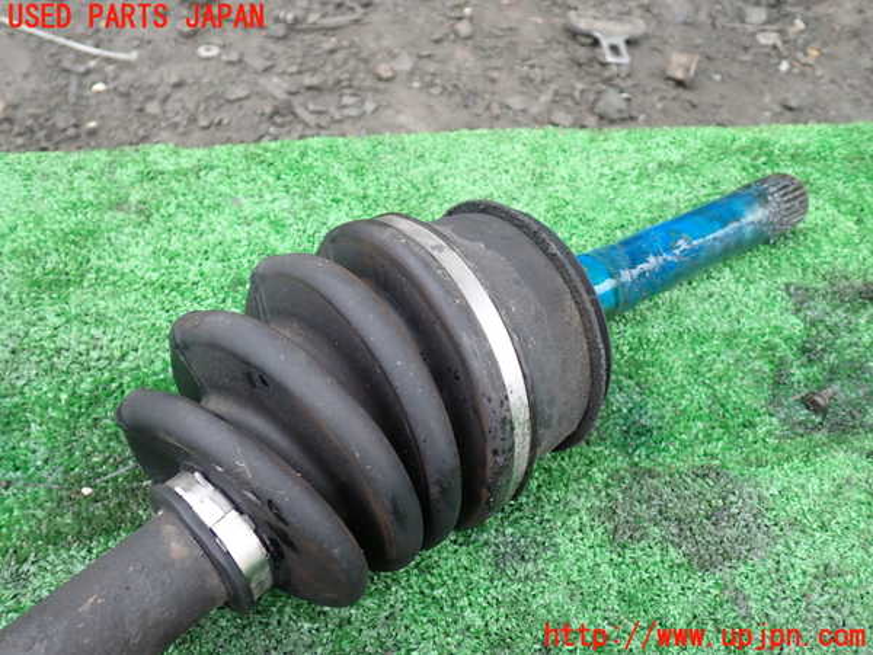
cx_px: 436
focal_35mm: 30
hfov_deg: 60.0
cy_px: 328
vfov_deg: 46.8
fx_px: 757
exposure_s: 1/80
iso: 100
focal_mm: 5.4
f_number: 2.3
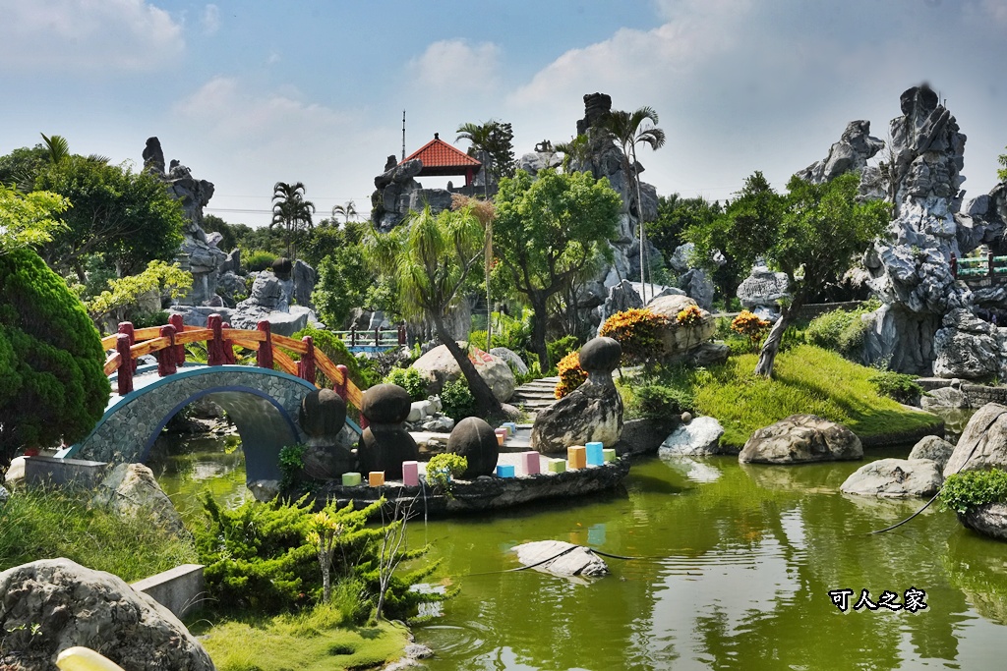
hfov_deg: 47.3
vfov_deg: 32.6
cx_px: 504
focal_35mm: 41
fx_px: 1150
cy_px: 336
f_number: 10
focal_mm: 41.1
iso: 1600
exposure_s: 1/3200
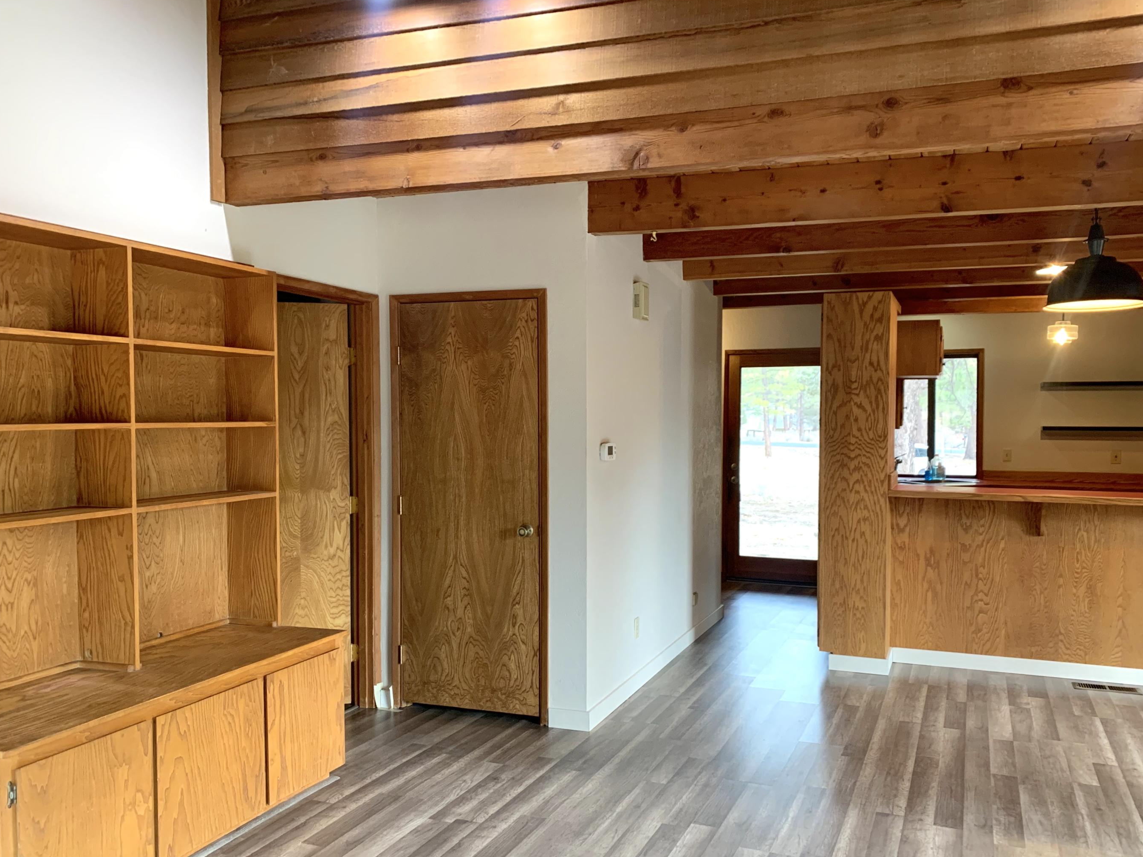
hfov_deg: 61.6
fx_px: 957
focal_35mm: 29
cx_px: 604
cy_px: 458
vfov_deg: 48.2
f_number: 1.8
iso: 160
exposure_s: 1/60
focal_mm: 4.25
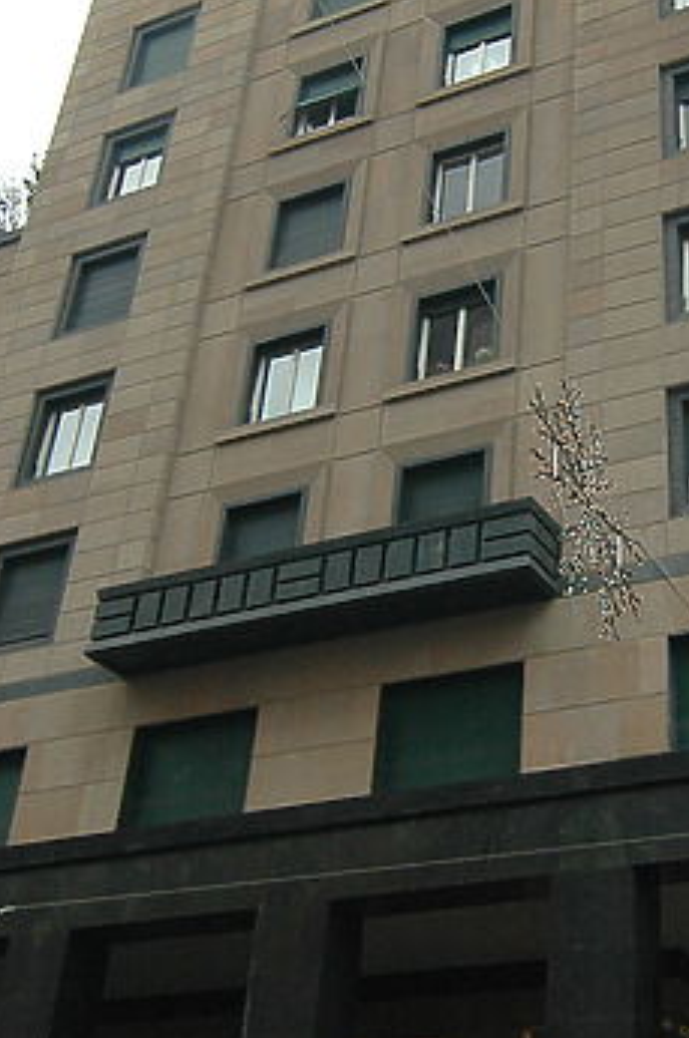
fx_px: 1353
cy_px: 454
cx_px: 593
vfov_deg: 41.9
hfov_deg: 27.7
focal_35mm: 47
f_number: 9
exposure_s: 1/60
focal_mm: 12
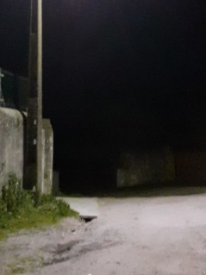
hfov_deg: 24.0
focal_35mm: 61
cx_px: 81
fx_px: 484
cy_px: 81
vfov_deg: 31.3
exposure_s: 1/17
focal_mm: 3.6
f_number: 1.9
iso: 1250
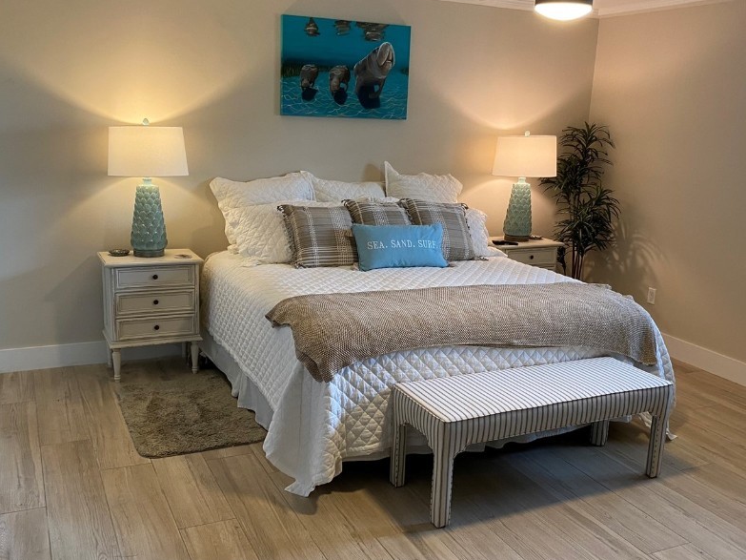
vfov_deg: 41.8
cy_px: 290
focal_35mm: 34
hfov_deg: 54.0
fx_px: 733
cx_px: 365
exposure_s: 1/60
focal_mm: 4.25
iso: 125
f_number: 1.8
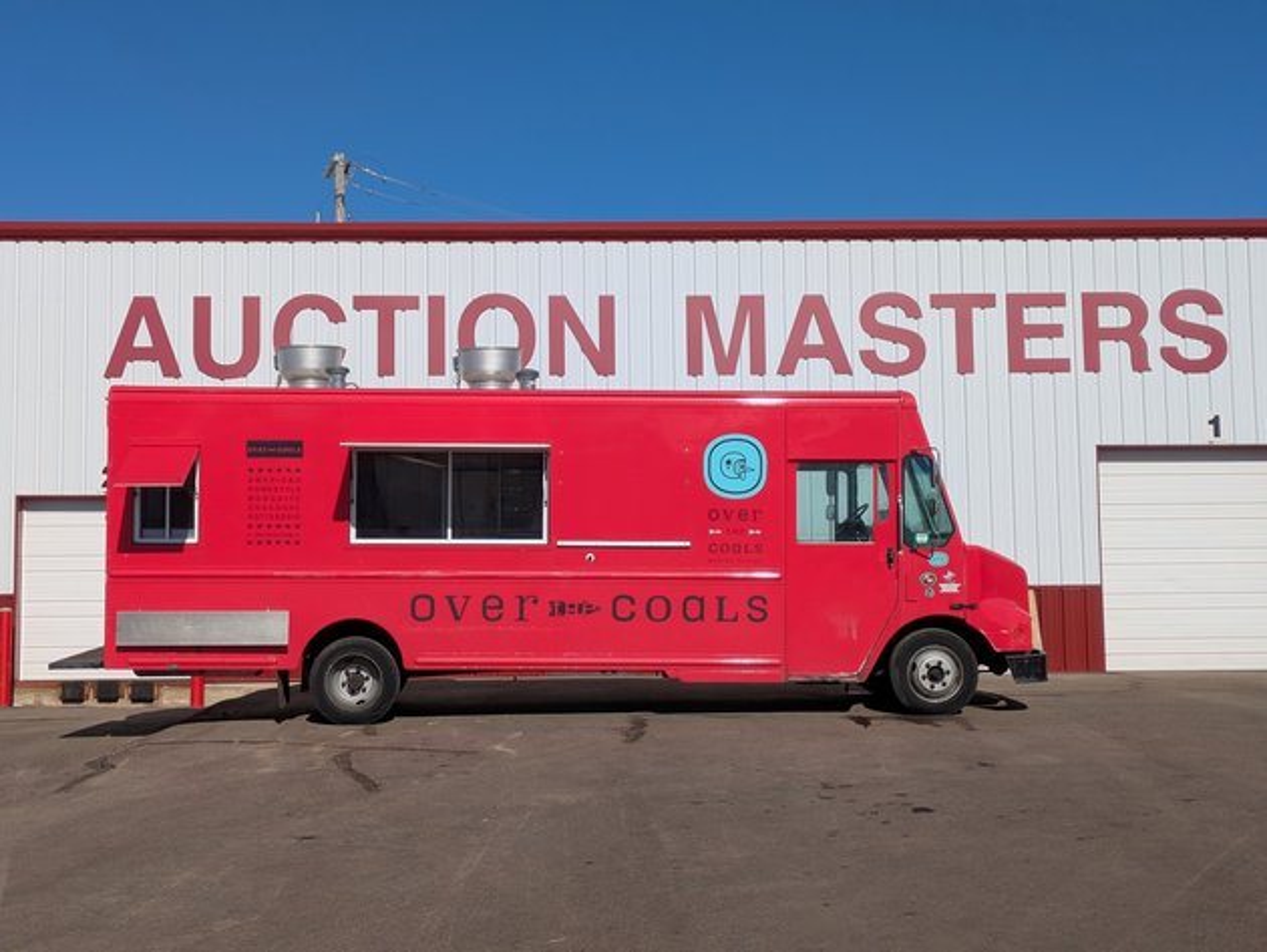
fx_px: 1867
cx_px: 634
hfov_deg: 37.5
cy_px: 476
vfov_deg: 28.6
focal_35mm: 51
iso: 44
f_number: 1.89
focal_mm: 5.43
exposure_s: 1/4926
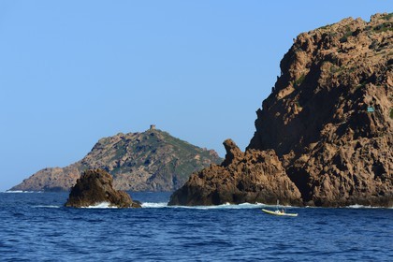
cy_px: 131
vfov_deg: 6.9
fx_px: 2183
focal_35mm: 200
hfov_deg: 10.3
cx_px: 196
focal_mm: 200
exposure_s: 1/640
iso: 400
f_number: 14
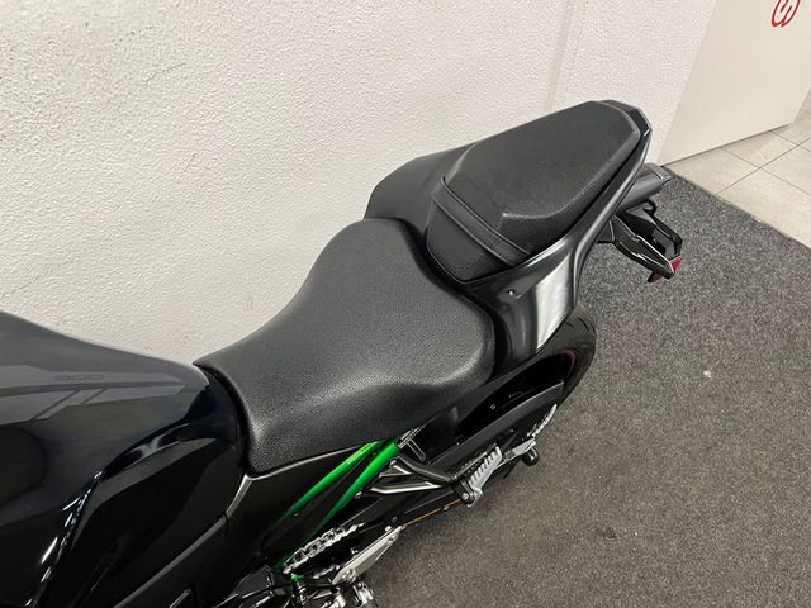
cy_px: 304
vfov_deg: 53.1
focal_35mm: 26
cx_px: 406
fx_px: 609
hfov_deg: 67.3
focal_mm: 5.1
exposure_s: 1/50
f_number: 1.6
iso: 125
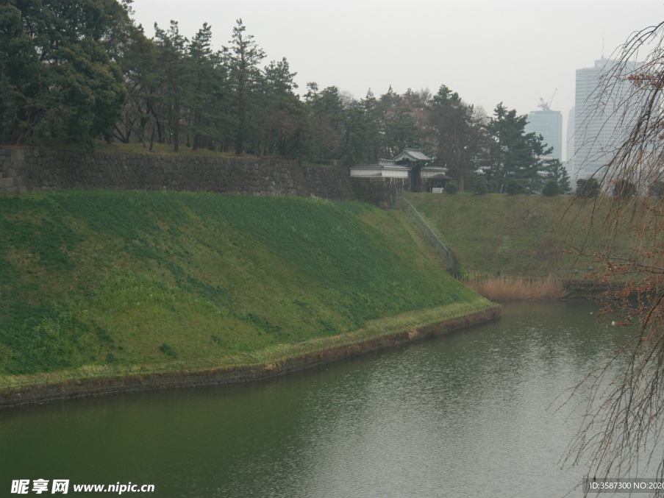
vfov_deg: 20.0
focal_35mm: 74
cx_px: 376
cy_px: 250
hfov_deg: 26.5
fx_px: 1411
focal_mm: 45
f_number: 6.3
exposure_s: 1/160
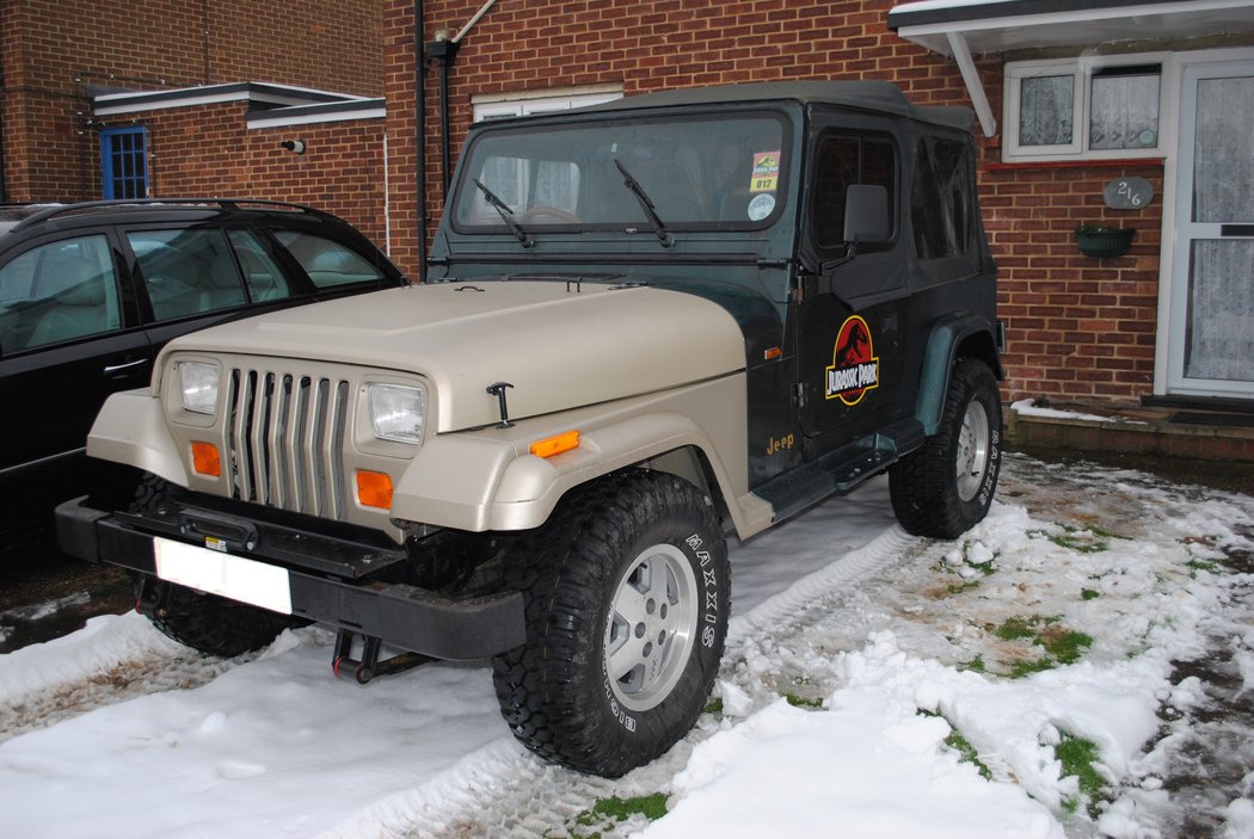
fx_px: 1151
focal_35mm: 33
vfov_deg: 40.1
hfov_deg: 57.2
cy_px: 420
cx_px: 627
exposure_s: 1/60
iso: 200
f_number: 4
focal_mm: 22
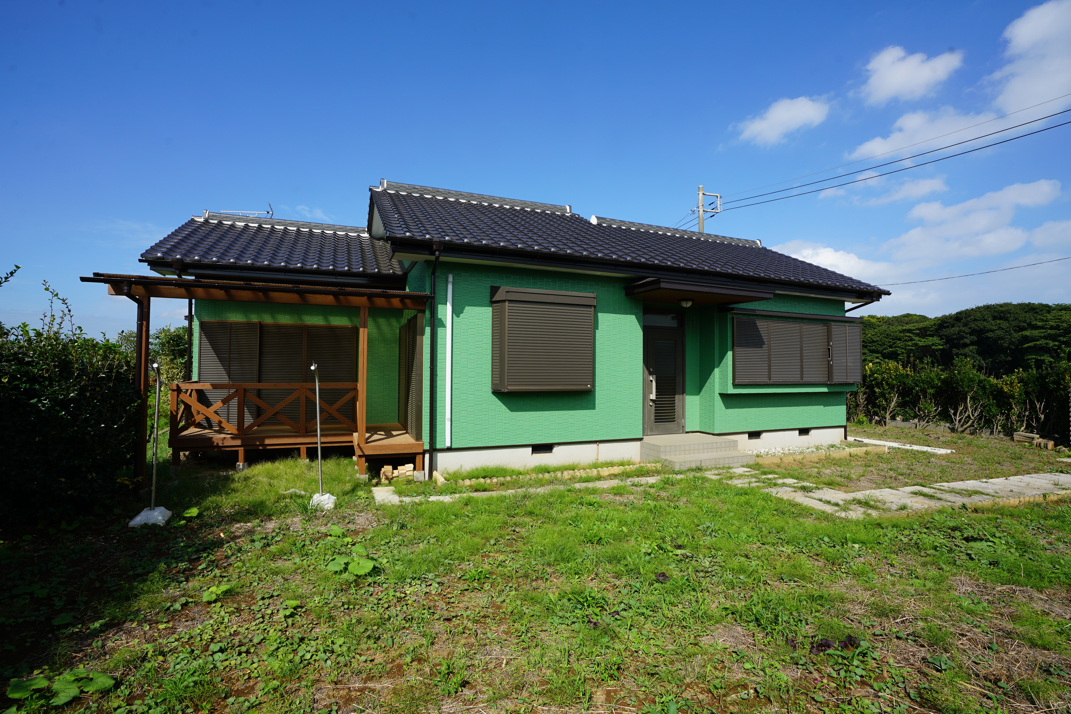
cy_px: 357
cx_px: 536
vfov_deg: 73.7
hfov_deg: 96.7
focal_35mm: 16
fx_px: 476
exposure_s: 1/160
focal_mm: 16
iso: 100
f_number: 10
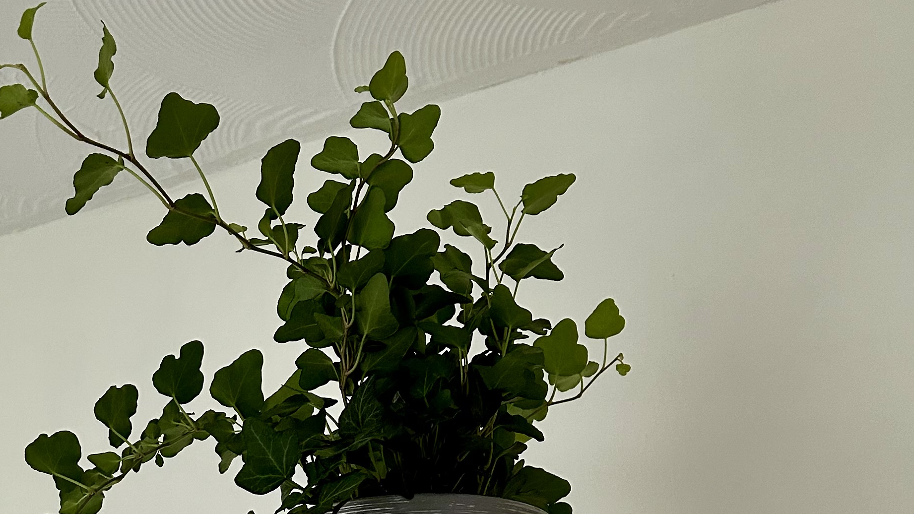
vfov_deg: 18.3
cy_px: 640
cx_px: 183
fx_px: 1503
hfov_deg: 32.9
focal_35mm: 62
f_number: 1.5
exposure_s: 1/73
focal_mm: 5.7
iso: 125
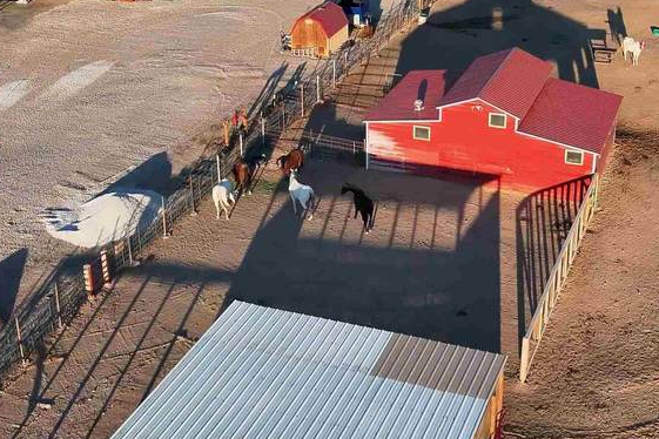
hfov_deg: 35.0
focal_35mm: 57
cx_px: 379
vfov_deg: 23.7
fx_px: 1043
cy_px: 163
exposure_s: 1/2500
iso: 160
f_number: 1.7
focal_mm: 6.72
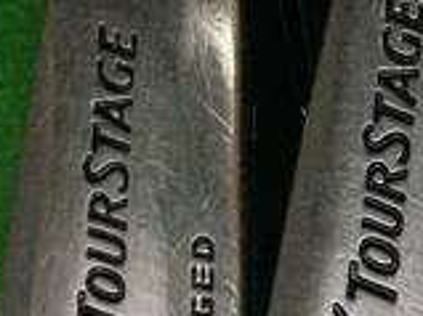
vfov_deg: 11.7
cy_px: 297
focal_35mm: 125
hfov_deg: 14.2
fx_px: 1526
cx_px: 726
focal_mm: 3.3
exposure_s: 1/30
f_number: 2.4
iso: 40
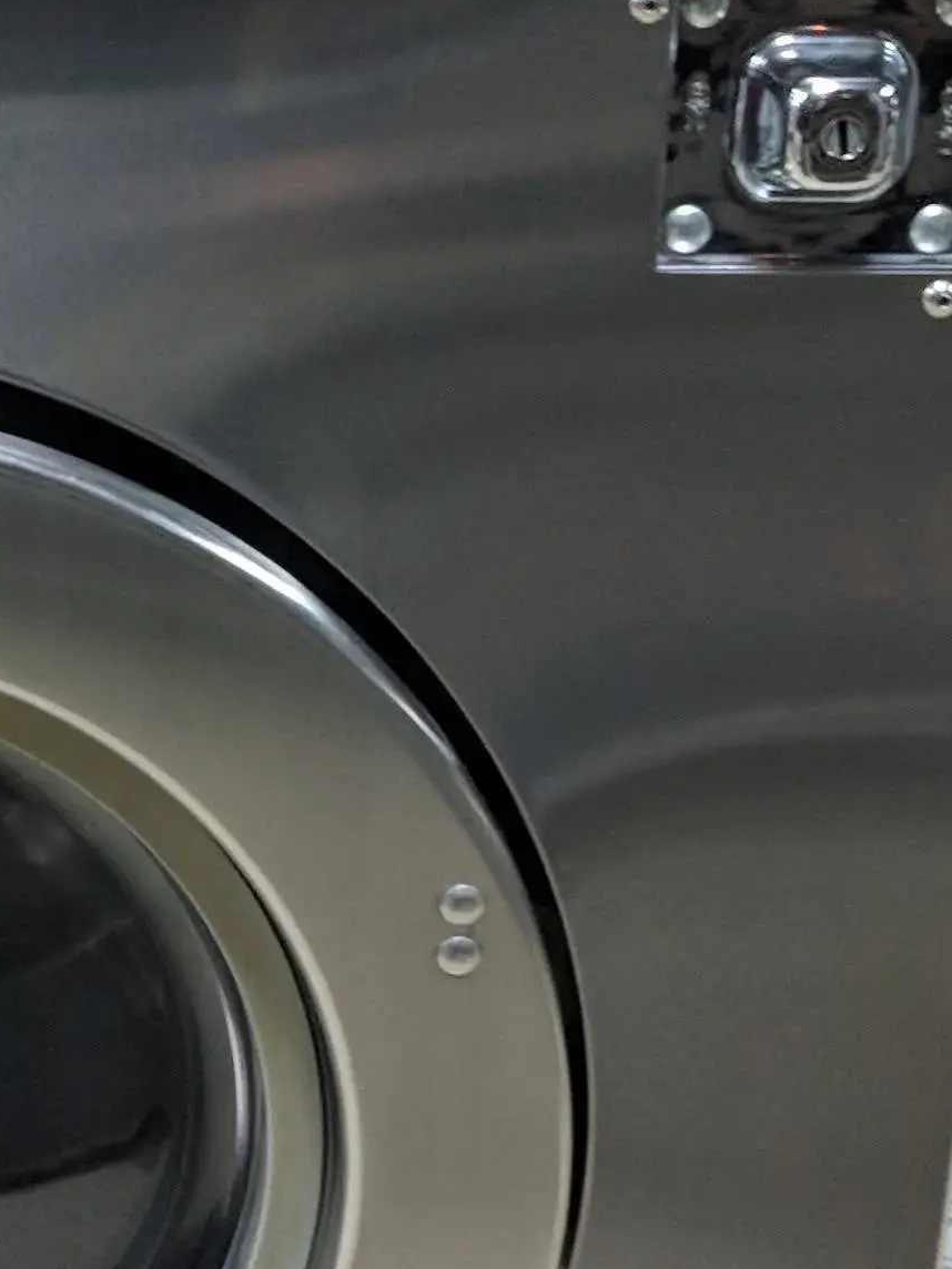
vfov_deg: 21.2
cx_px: -151
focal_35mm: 92
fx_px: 3374
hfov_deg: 15.5
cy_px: 820
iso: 248
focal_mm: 4.67
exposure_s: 1/60
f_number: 2
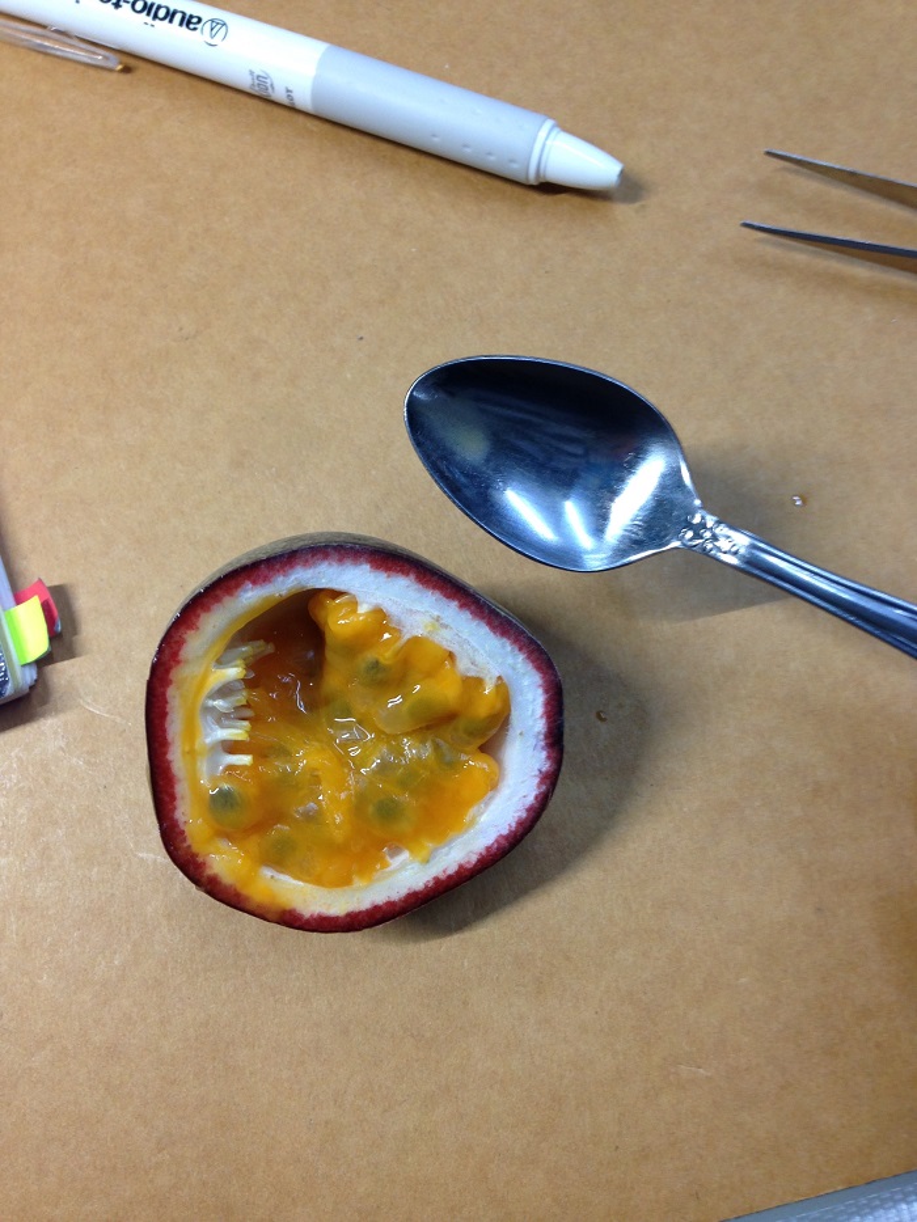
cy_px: 611
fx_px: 1165
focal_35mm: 33
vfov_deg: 55.3
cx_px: 458
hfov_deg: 43.0
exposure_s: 1/24
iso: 50
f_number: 2.4
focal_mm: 4.12
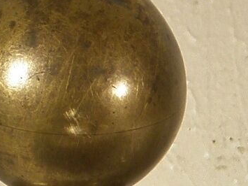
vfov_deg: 5.8
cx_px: 326
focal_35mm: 238
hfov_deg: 8.2
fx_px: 1705
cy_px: 567
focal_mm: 5.9
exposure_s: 1/40
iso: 100
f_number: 3.6
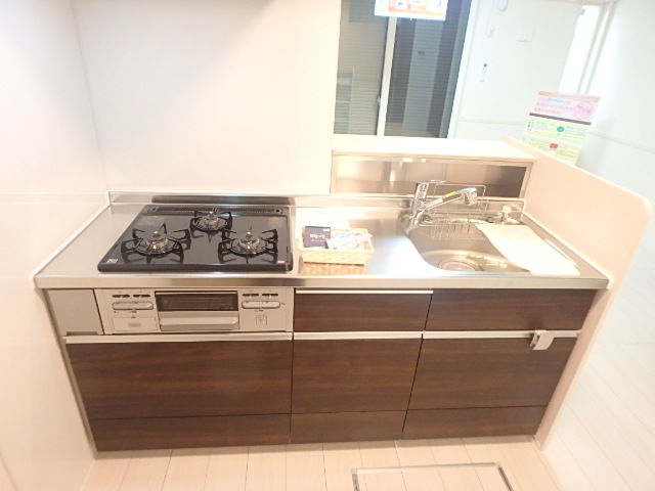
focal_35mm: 21
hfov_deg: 79.0
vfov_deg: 63.4
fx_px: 397
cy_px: 246
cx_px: 328
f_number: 3.5
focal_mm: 3.7
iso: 800
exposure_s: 1/30
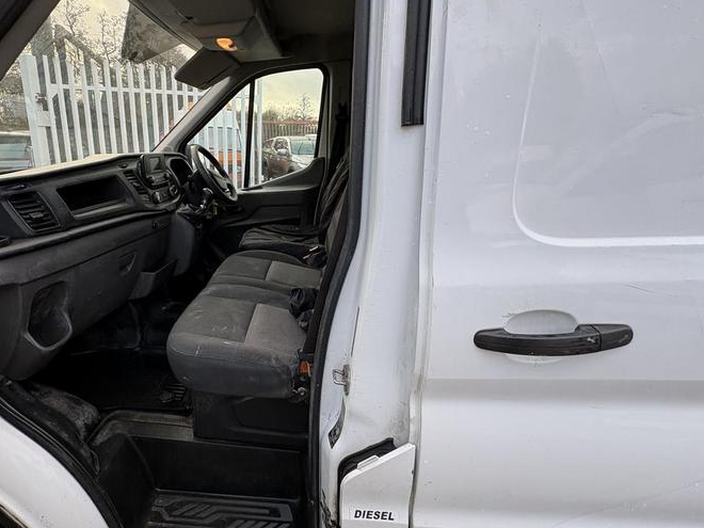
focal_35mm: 19
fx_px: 386
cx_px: 271
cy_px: 246
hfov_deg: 83.3
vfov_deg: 68.6
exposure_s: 1/99
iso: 40
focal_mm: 2.22
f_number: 2.2
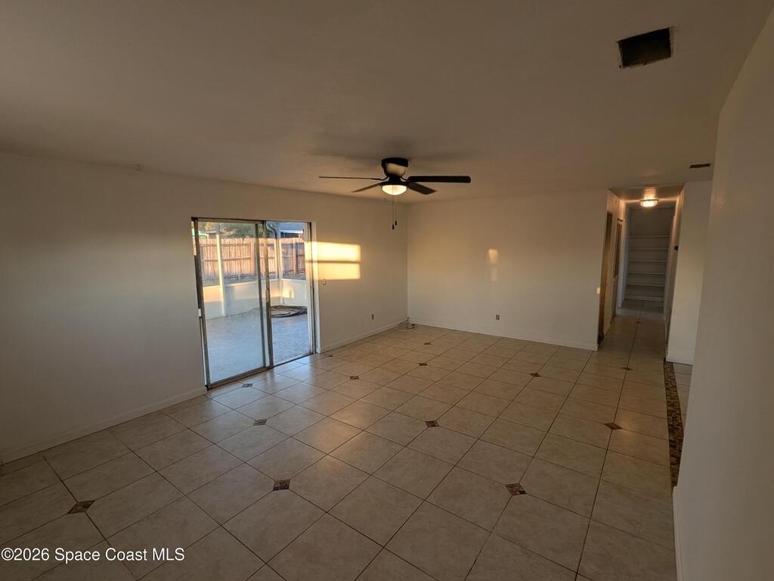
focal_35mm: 16
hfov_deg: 94.5
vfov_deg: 78.1
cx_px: 387
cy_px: 290
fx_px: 358
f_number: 2.2
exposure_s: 1/120
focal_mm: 2.22
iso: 86
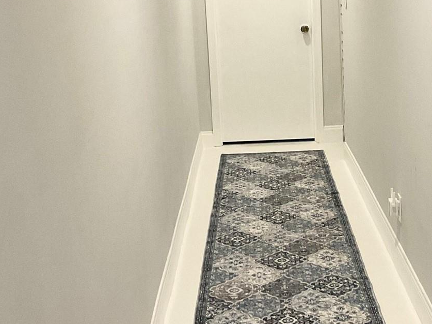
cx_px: 299
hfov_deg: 27.2
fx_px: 886
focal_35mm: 71
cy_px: 125
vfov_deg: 20.7
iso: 80
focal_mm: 3
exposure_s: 1/60
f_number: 1.8
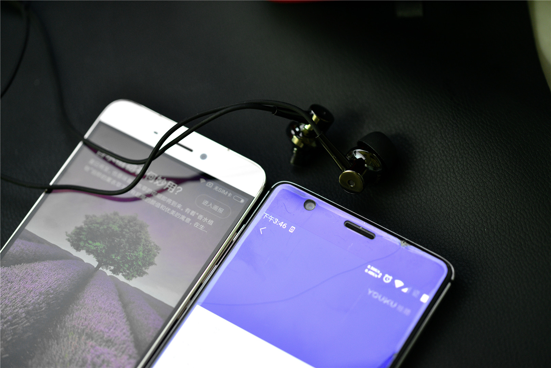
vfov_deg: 15.2
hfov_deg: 22.6
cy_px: 184
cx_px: 276
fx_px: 1378
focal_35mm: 90
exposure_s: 1/40
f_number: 3.3
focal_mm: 90
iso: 1000
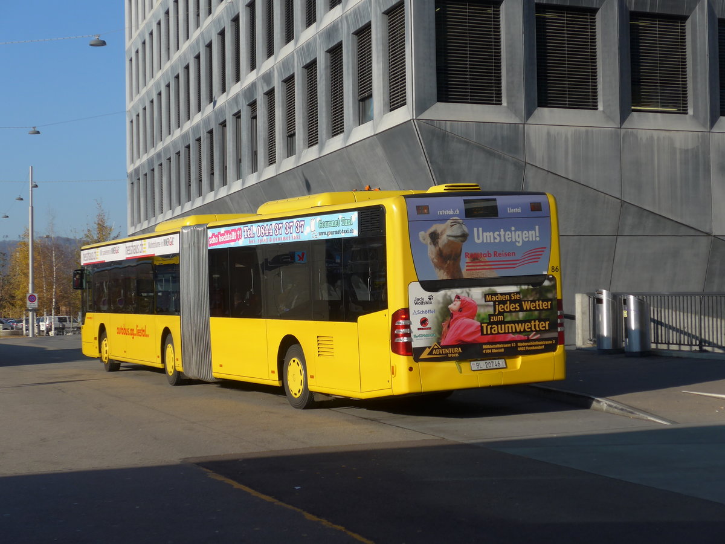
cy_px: 272
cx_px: 362
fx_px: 1466
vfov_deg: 21.0
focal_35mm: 70
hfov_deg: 27.8
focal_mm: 14.2
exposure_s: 1/1000
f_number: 4.1
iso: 80
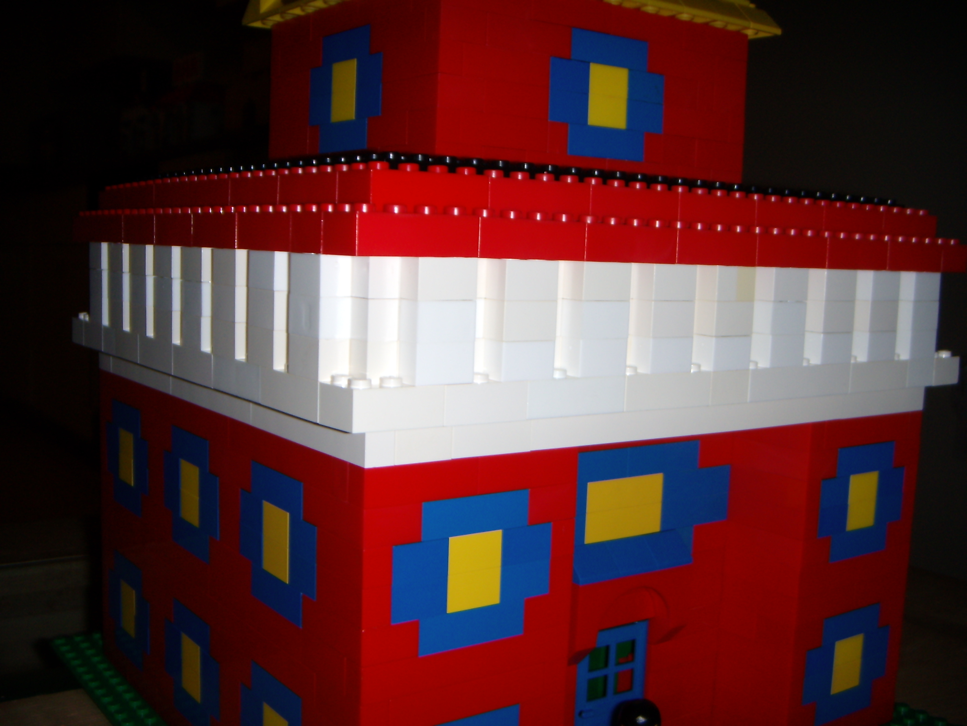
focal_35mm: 38
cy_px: 363
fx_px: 1062
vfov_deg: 37.7
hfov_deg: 49.0
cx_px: 484
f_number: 3.5
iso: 64
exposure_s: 1/60.2
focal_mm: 6.4
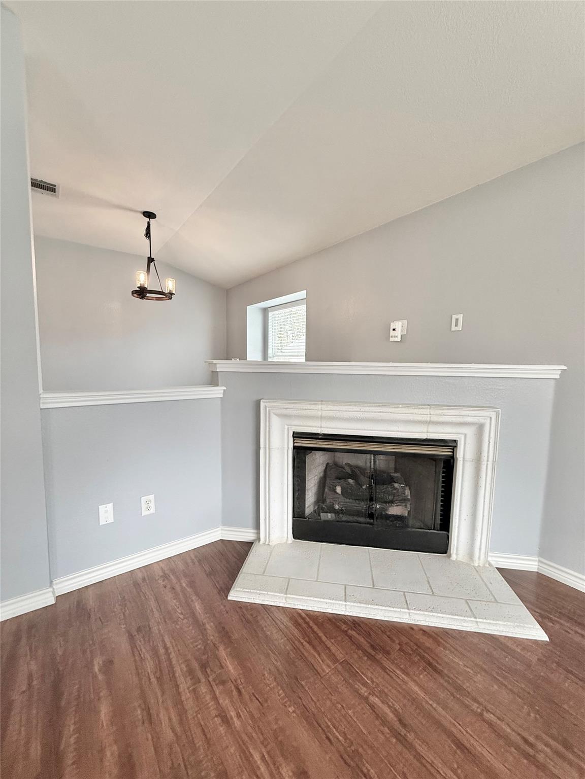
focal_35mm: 14
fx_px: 315
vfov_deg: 102.1
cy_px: 390
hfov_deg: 85.7
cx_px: 292
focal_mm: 2.22
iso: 250
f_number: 2.2
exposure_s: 1/120
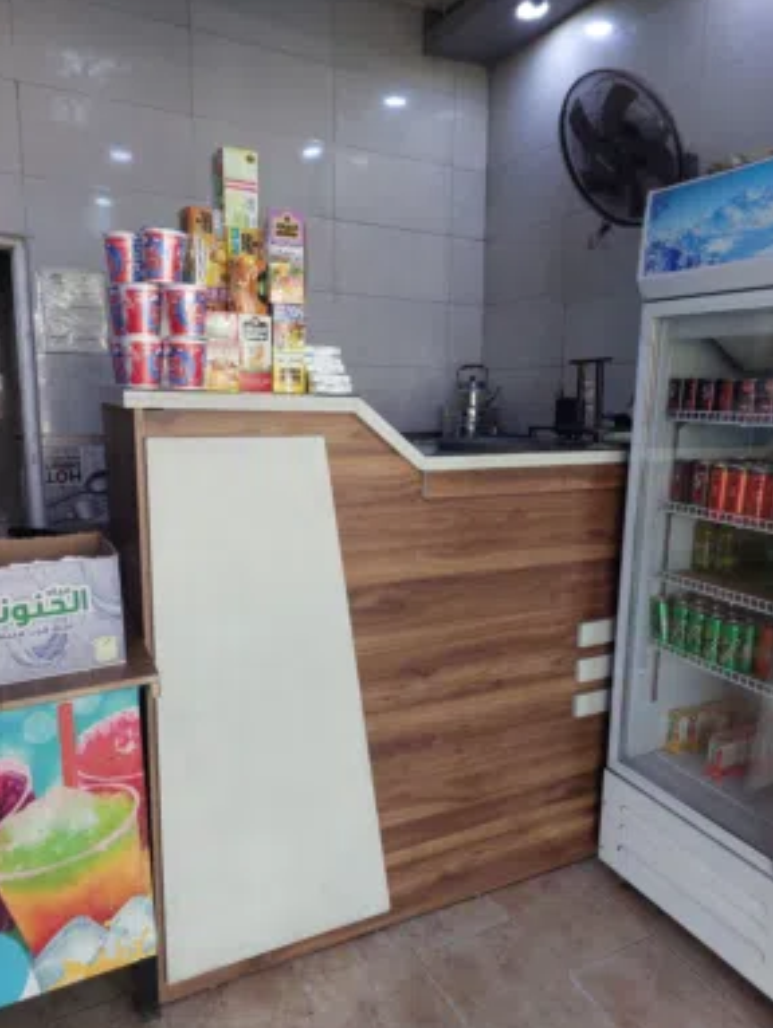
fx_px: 713
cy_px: 507
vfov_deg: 71.5
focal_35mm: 24
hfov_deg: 56.9
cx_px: 395
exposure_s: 1/120
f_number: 1.8
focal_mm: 5.06
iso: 100
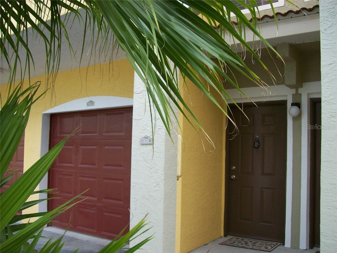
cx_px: 168
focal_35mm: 36
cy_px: 126
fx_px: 350
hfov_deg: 51.4
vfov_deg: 39.7
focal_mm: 6
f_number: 2.7
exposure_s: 1/237
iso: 80
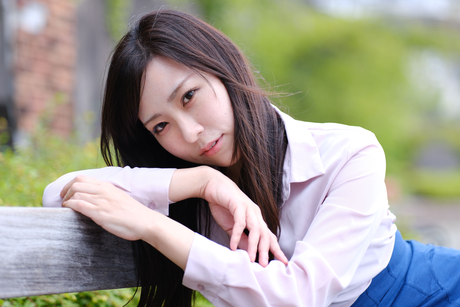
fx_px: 1444
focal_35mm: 113
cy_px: 154
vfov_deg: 12.1
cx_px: 230
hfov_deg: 18.1
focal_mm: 75
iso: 125
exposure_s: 1/280
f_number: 1.8
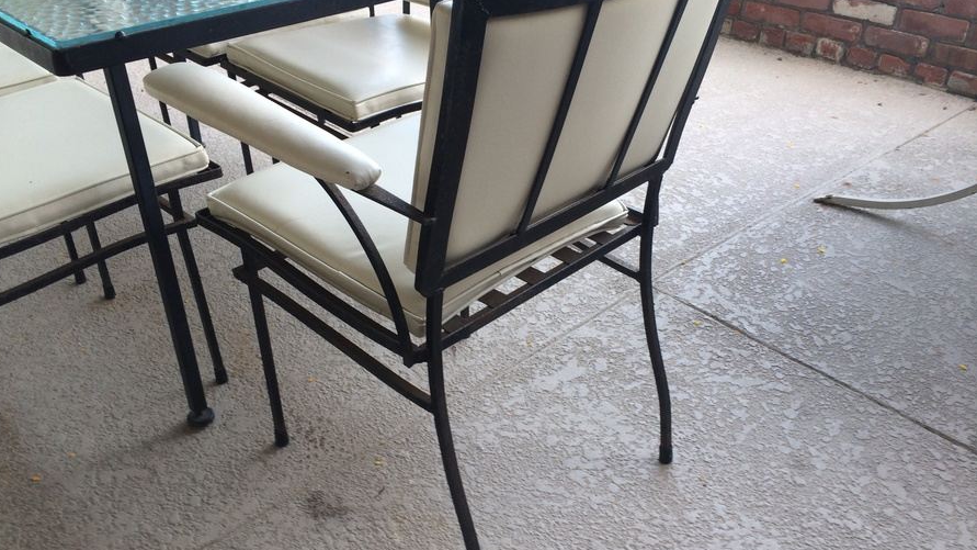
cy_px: 278
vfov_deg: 35.6
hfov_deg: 59.5
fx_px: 855
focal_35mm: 33
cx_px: 486
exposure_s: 1/60
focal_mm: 4.12
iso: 40
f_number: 2.2
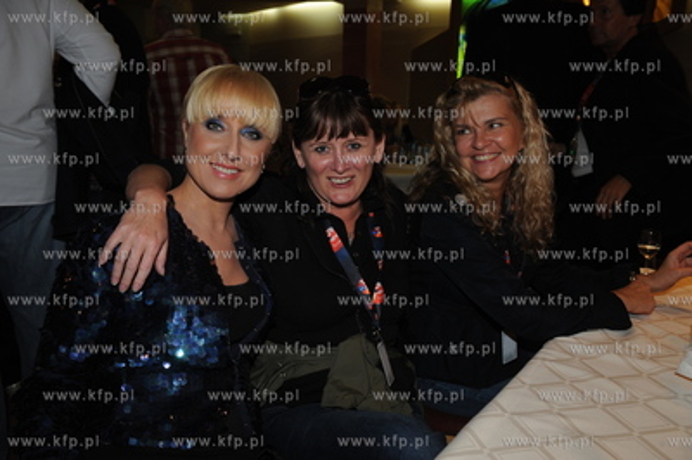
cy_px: 230
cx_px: 346
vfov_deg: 41.0
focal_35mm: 32
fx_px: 615
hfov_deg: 58.8
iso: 800
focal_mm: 32
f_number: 5.6
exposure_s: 1/60
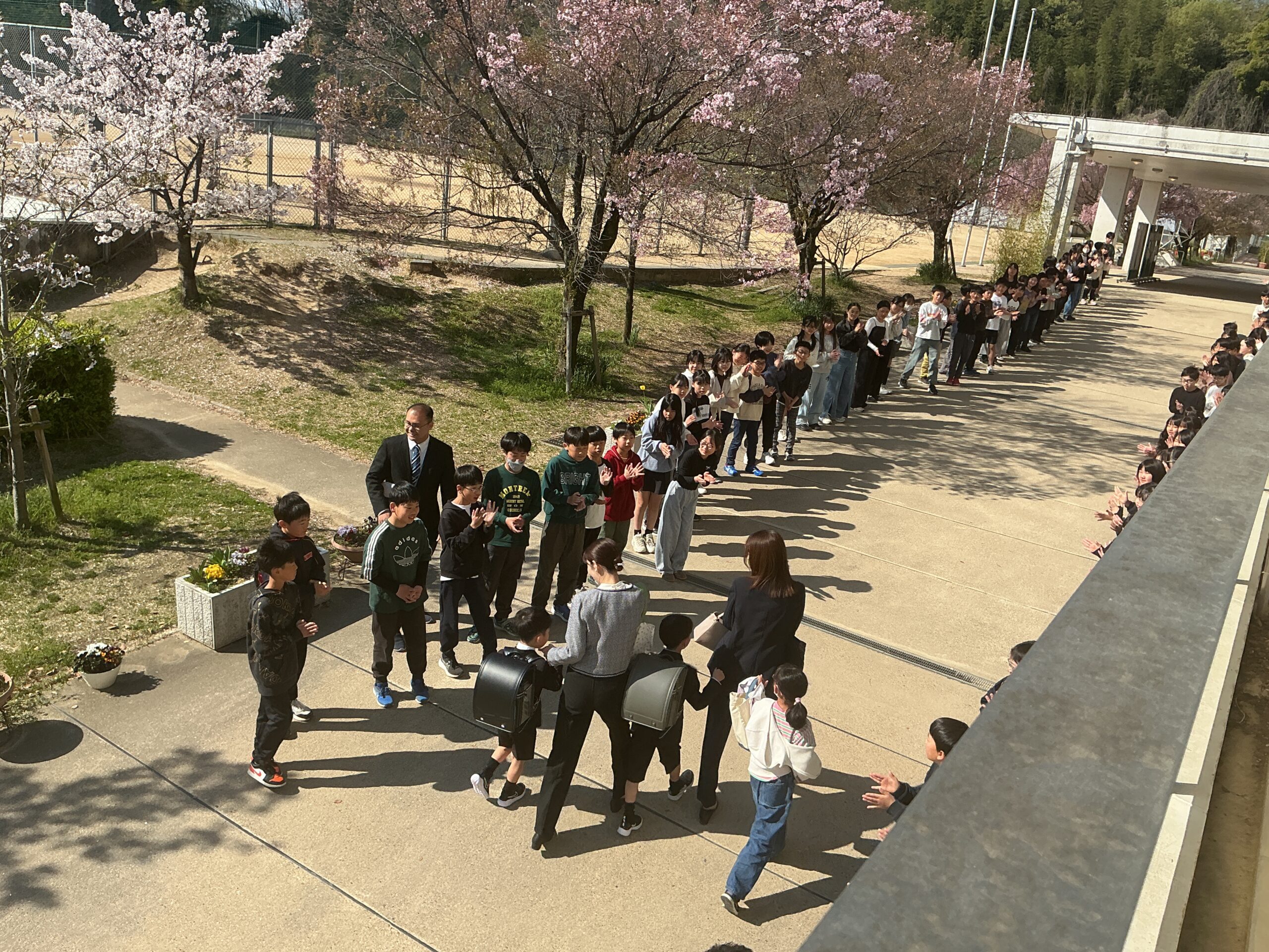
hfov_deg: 61.7
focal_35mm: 29
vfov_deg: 48.2
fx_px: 1063
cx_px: 634
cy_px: 476
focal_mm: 3
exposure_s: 1/1534
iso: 25
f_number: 1.8
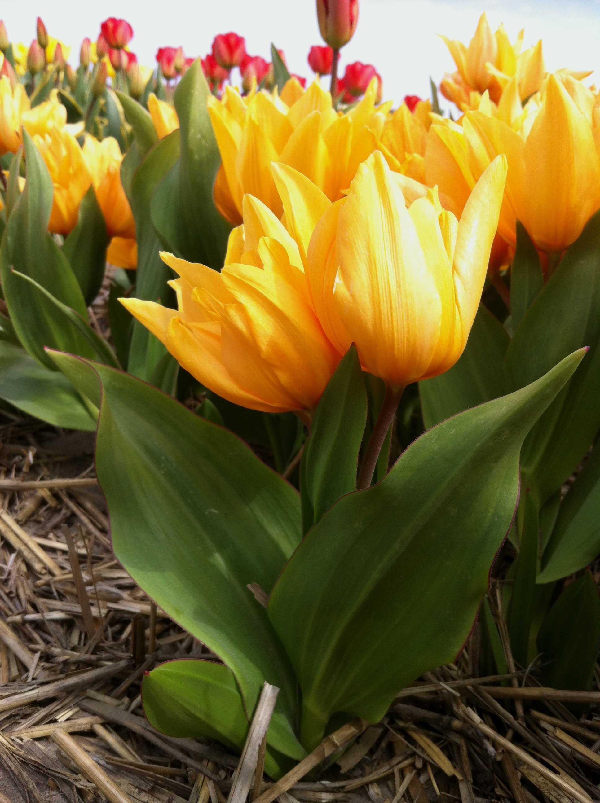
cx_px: 300
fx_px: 811
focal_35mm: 35
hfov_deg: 40.6
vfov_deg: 52.7
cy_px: 402
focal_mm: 3.85
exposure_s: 1/773
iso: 80
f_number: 2.8
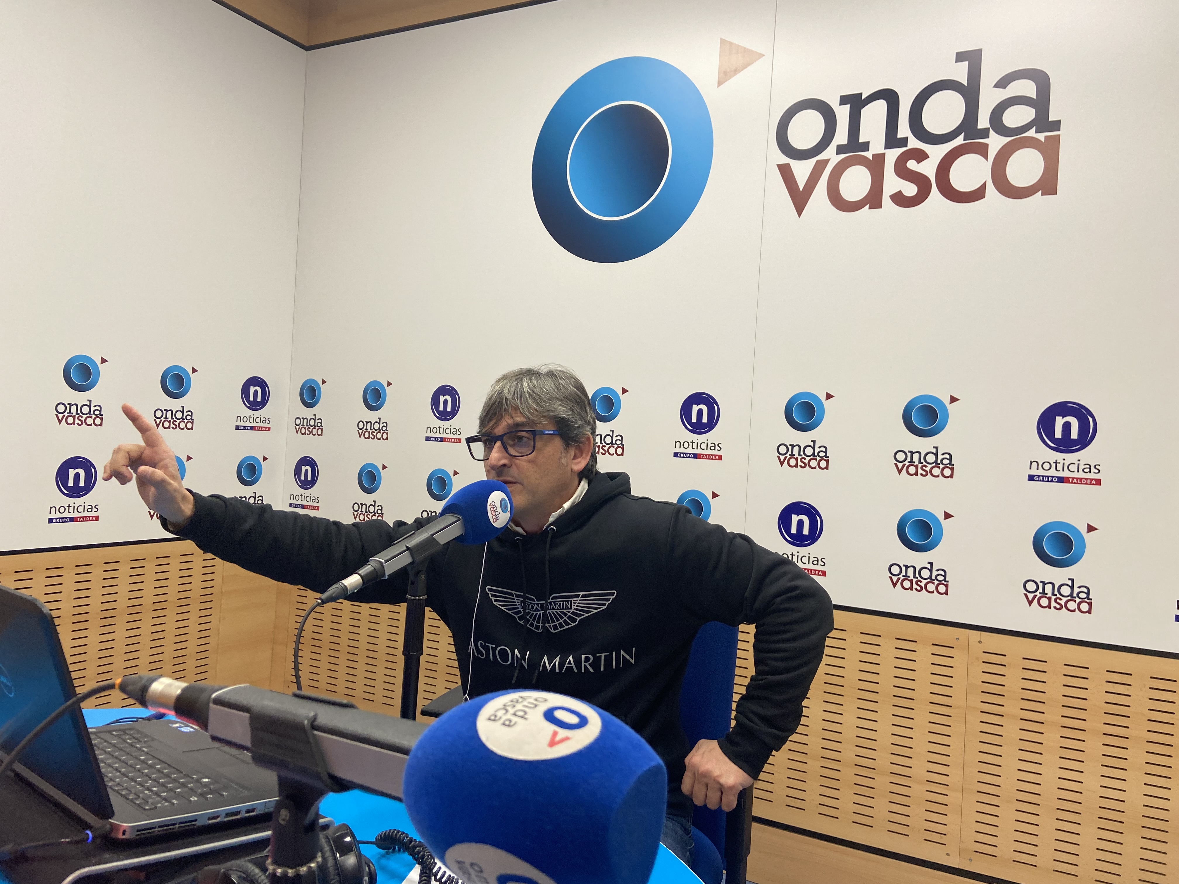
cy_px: 442
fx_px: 886
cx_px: 590
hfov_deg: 67.3
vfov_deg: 53.1
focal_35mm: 26
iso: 100
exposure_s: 1/100
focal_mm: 4.25
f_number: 1.8
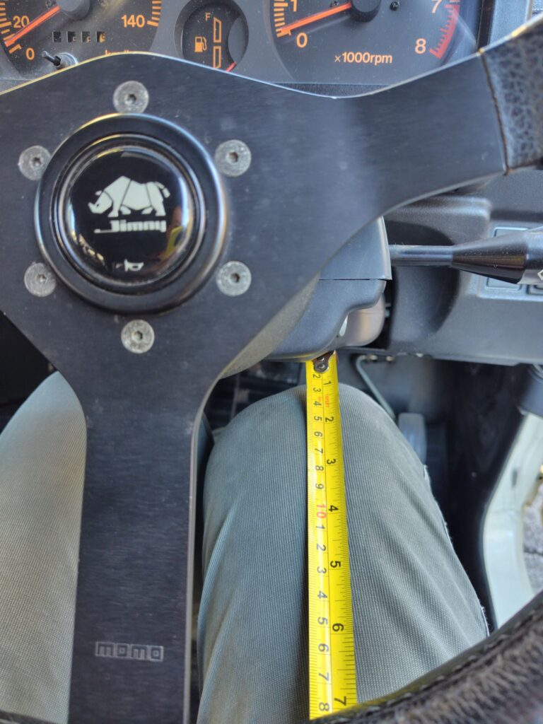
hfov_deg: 58.9
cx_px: 272
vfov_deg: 73.9
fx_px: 481
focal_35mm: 23
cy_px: 362
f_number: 1.9
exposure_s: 1/60
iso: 262
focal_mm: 5.6
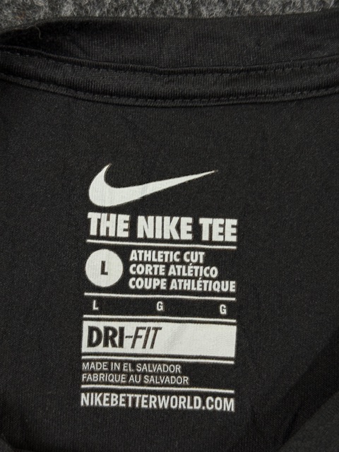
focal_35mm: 48
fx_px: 627
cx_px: 170
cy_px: 226
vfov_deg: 39.7
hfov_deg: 30.3
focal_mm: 6.76
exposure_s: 1/50
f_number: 1.78
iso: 64
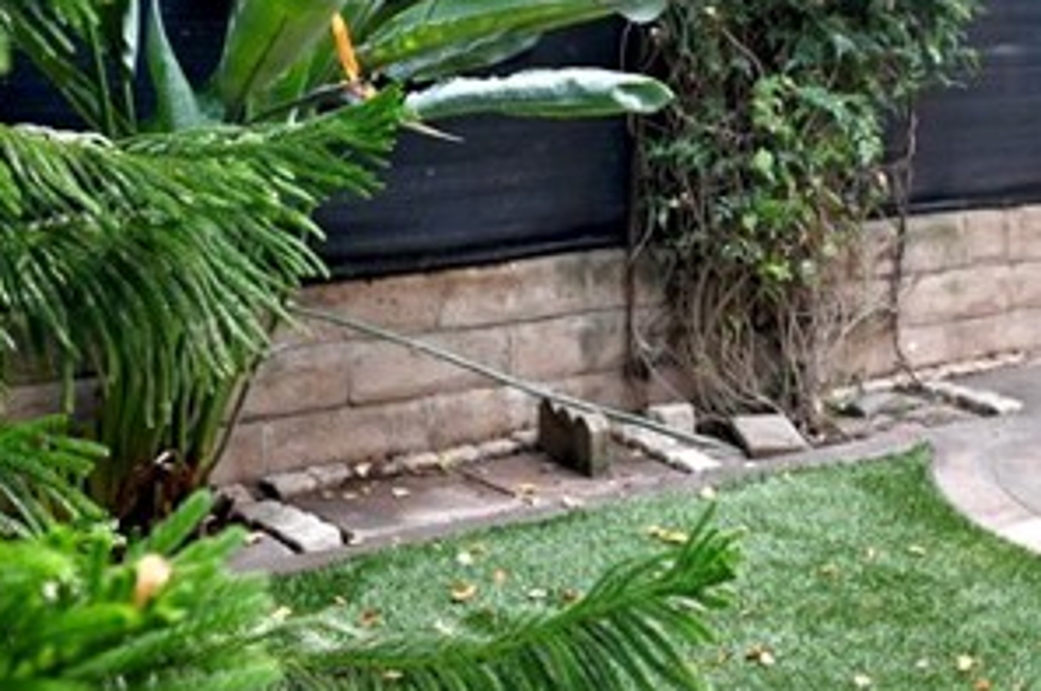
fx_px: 1992
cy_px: -89
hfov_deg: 26.7
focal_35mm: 69
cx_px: 1167
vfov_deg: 18.8
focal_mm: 20
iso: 400
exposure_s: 1/250
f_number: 4
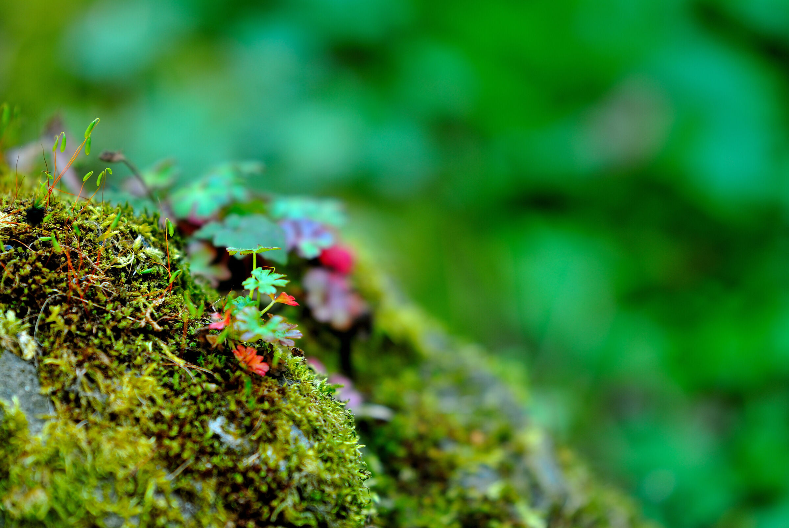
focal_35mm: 300
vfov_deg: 4.6
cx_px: 394
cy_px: 264
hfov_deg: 6.9
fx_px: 6583
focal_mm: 200
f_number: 5.6
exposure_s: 1/20
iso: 100
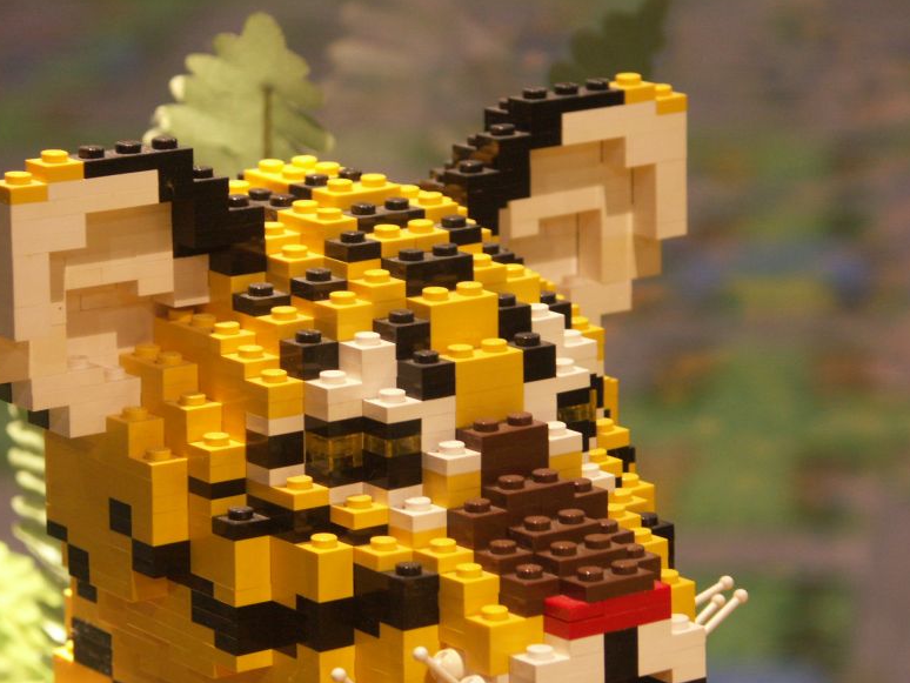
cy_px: 421
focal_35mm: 168
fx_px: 4418
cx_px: 362
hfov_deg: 11.8
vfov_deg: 8.8
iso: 200
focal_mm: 32.32
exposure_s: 1/13
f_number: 3.2
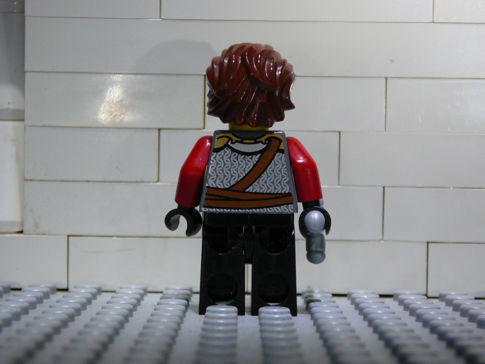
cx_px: 242
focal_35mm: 95
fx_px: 1331
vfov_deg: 15.6
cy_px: 182
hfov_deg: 20.7
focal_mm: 14.1
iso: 200
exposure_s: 1/20
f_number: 3.9
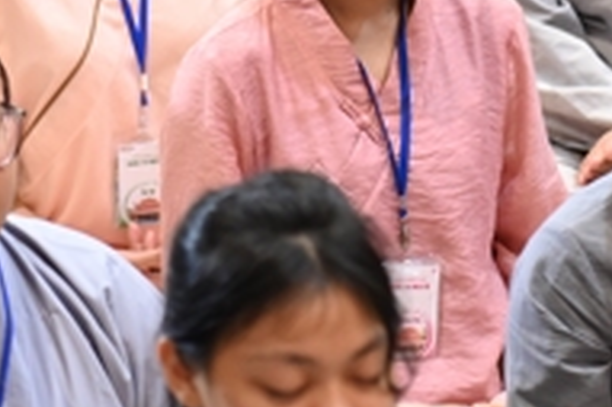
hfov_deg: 5.0
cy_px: 77
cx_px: -77
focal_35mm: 408
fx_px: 6930
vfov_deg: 3.4
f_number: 4
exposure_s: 1/100
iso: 3200
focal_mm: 120
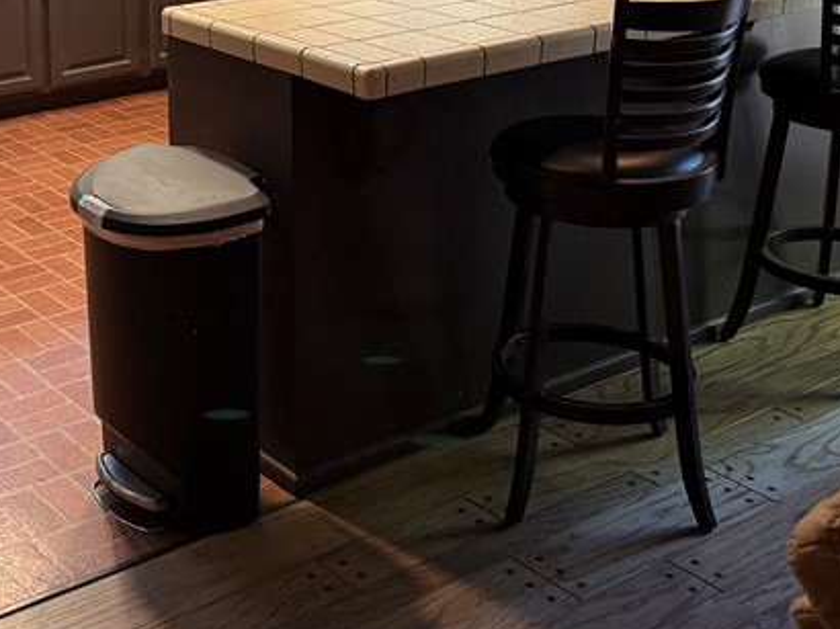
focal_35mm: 60
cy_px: -100
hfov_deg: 31.5
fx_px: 1455
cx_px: 197
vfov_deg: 22.7
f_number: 1.78
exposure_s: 1/60
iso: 200
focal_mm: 6.76
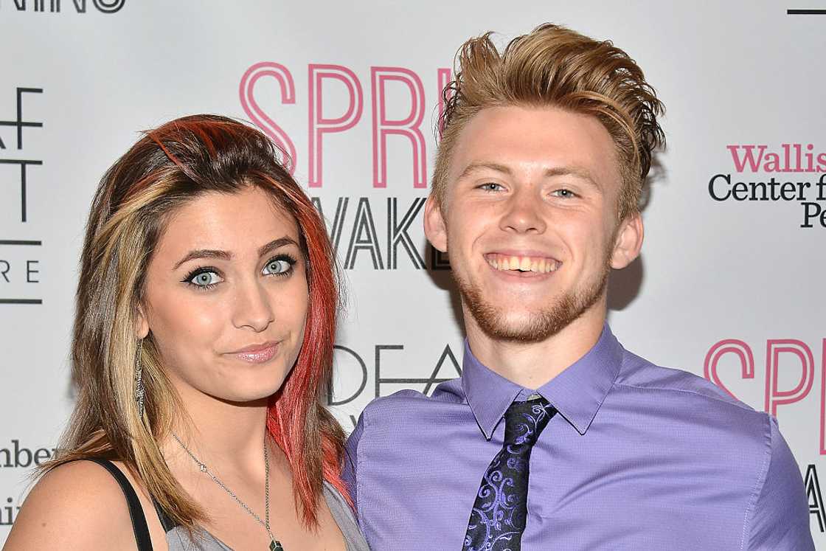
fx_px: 1560
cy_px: 276
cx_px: 413
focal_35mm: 68
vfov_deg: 20.0
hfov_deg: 29.7
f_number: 5.6
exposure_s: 1/125
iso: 500
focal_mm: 68
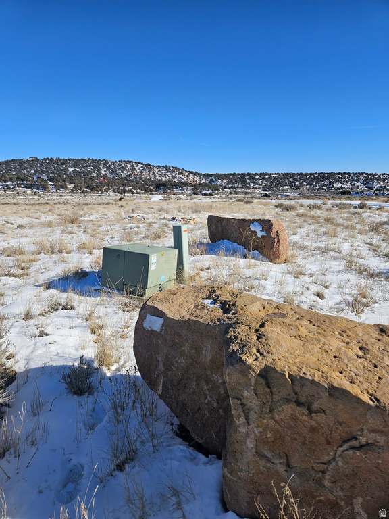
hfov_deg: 58.9
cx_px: 194
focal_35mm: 23
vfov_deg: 73.9
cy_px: 260
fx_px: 345
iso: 25
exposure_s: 1/2116
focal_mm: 5.4
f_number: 1.8
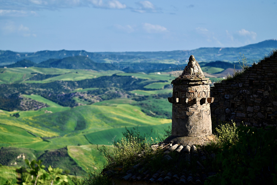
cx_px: 138
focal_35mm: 115
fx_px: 885
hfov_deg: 17.8
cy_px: 92
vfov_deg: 11.9
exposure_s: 1/2000
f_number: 2.8
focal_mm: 115
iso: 50
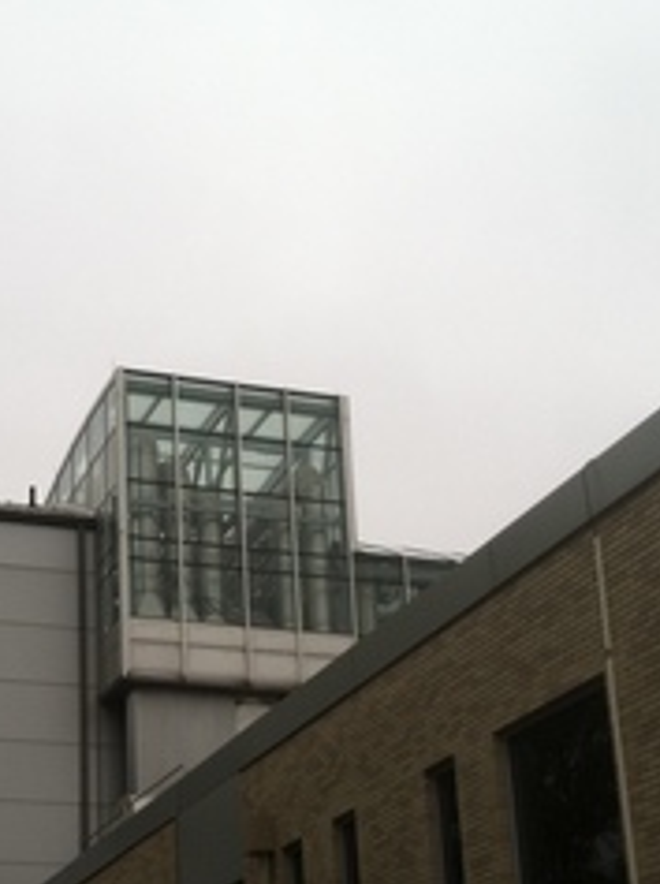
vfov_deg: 27.1
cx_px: 173
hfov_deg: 20.5
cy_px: 653
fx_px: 1810
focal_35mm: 71
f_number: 2.8
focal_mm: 3.85
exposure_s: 1/698
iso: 80
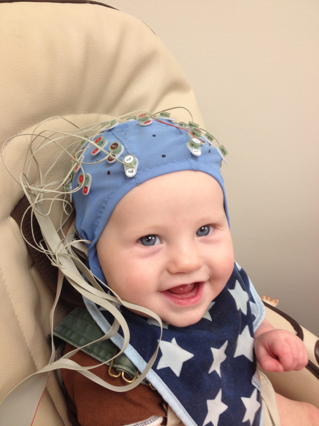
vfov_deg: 52.6
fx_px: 430
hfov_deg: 40.7
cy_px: 213
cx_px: 160
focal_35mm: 35
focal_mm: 4.28
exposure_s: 1/20
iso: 50
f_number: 2.4
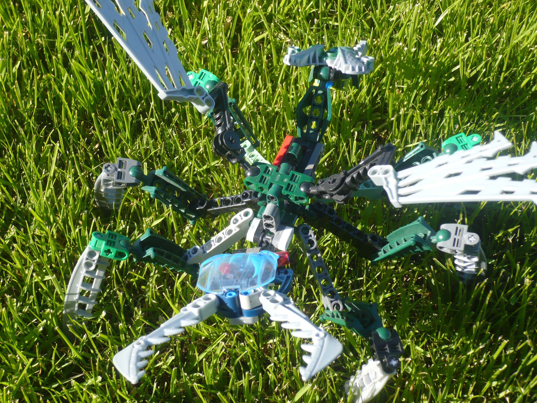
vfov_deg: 24.4
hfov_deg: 32.2
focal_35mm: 60
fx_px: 931
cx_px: 268
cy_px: 202
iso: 100
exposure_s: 1/320
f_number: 3.7
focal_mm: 9.9
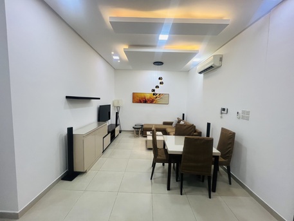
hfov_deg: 106.2
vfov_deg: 89.9
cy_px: 110
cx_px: 147
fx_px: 110
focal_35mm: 13
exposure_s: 1/100
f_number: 1.8
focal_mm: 1.57
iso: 160
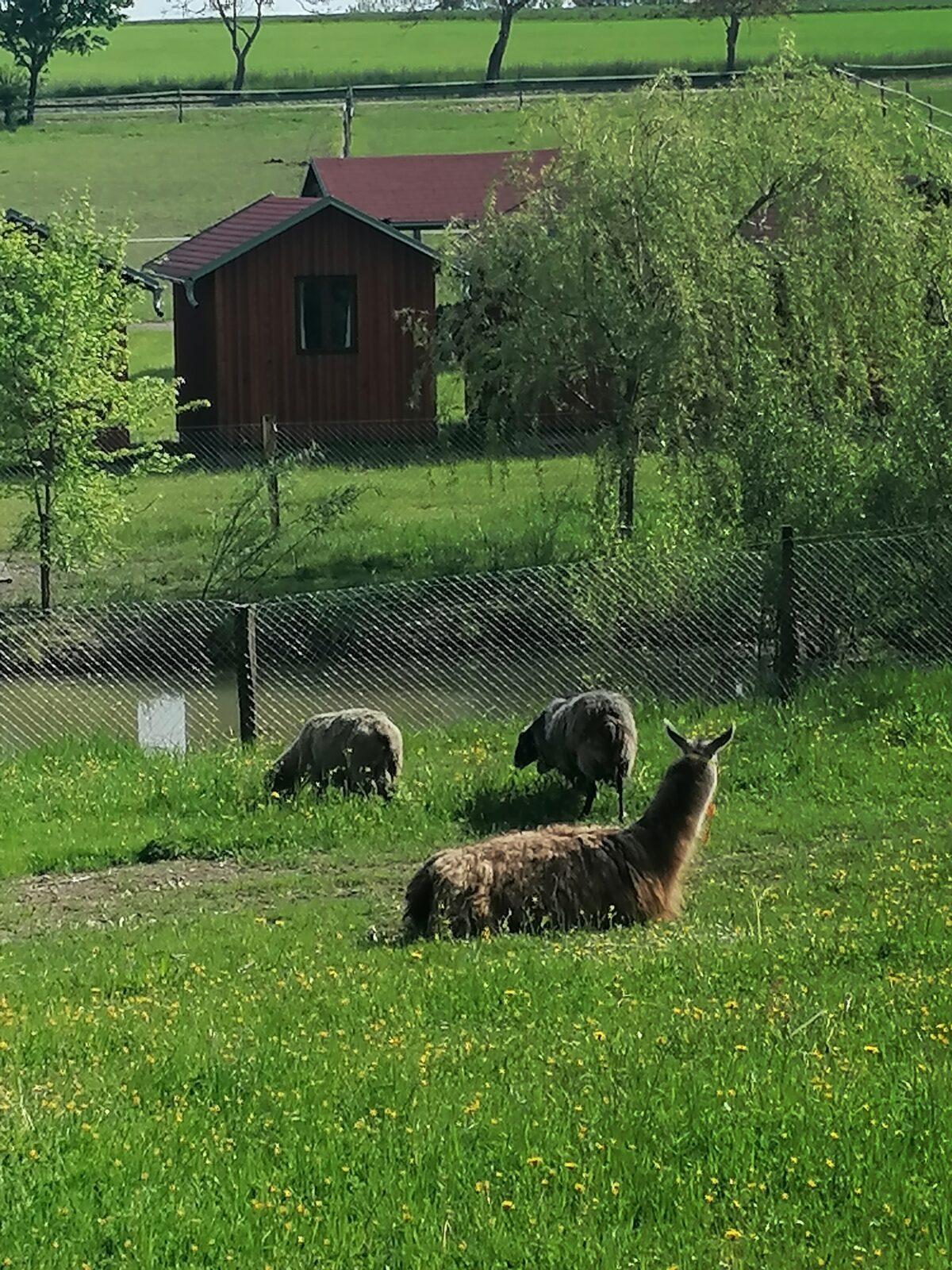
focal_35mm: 103
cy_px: 635
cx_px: 476
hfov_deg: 14.4
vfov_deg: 19.1
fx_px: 3777
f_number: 1.8
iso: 50
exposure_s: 1/1171
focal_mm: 4.75
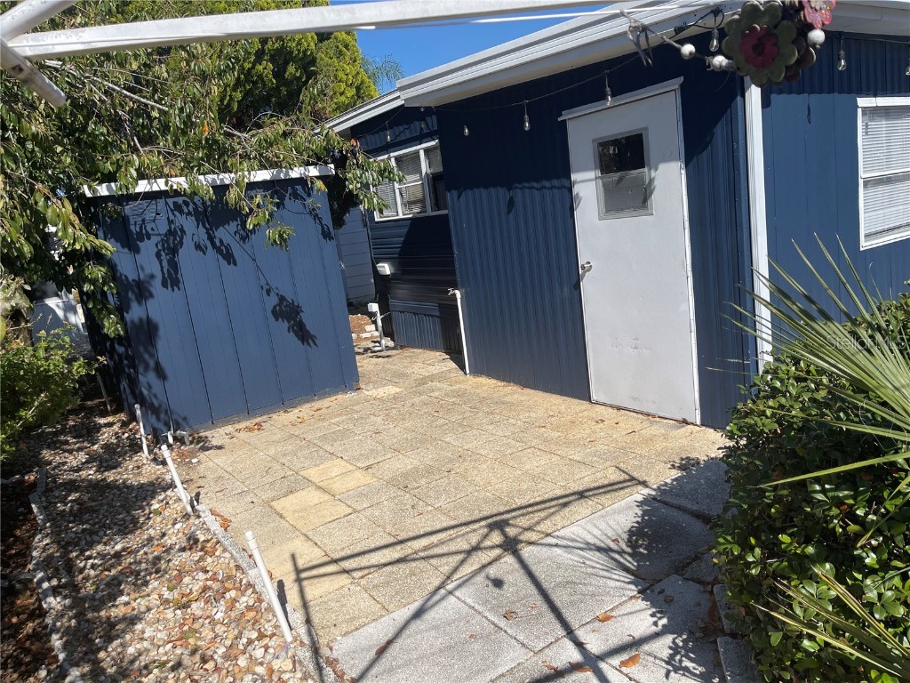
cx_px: 455
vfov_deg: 54.9
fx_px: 657
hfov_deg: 69.4
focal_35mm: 25
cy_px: 342
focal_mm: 5.1
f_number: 1.6
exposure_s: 1/4717
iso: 32
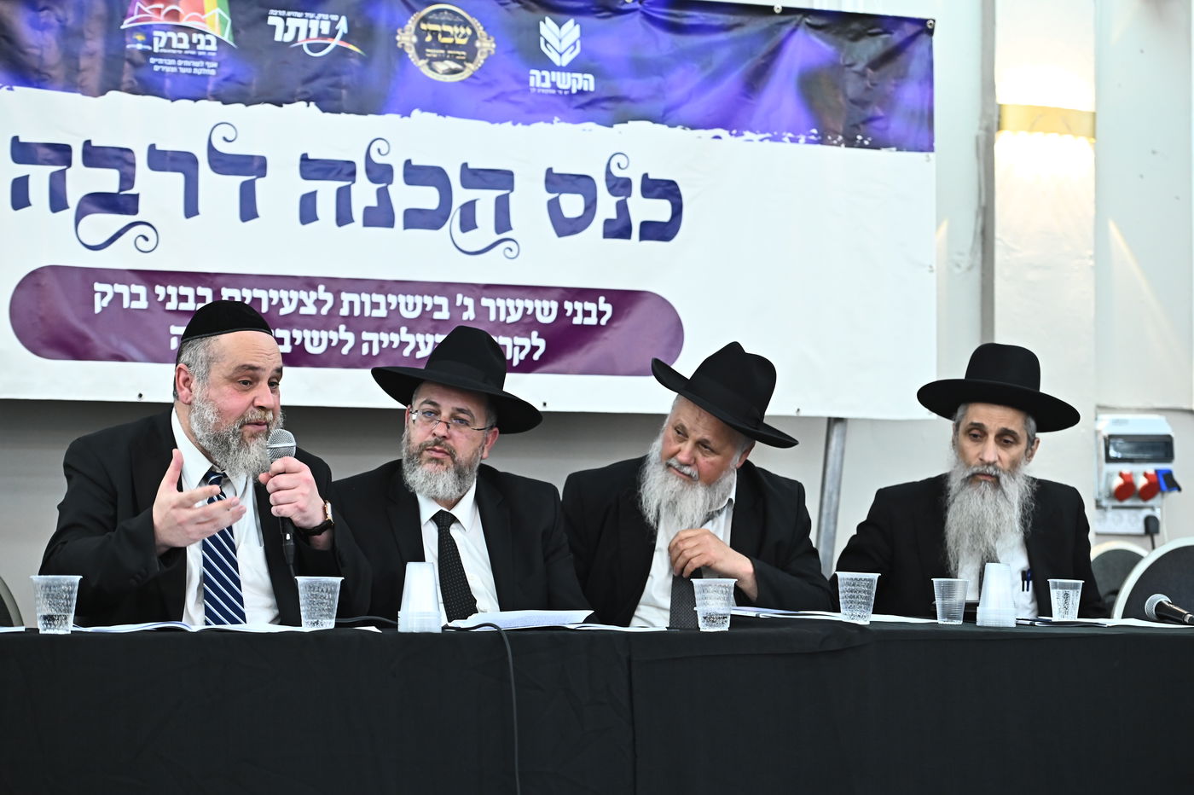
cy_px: 398
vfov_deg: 15.2
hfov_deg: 22.6
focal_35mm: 90
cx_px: 597
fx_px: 2983
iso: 2500
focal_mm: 90
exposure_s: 1/250
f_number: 4
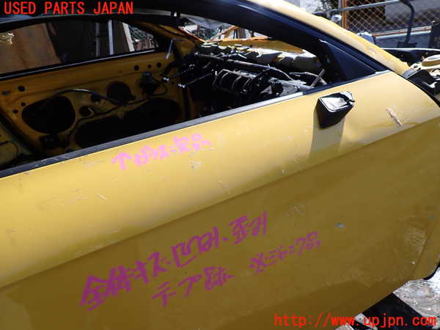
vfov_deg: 54.9
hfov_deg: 69.4
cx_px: 220
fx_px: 318
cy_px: 165
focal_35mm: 25
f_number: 2.8
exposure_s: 1/800
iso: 100
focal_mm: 4.5
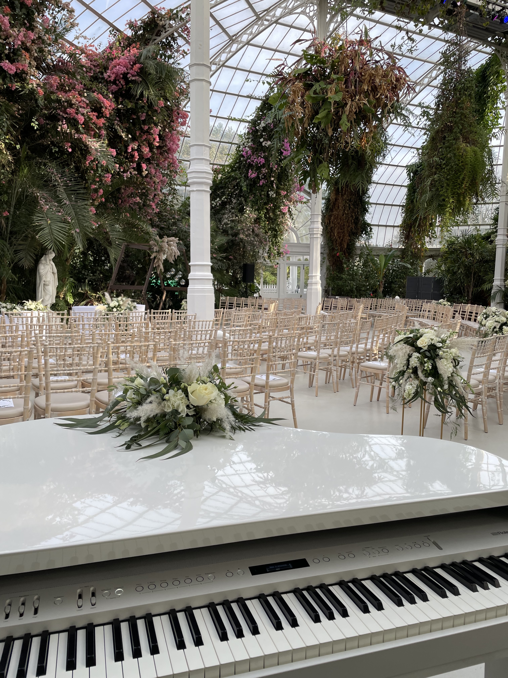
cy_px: 339
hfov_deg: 53.1
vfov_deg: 67.3
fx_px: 509
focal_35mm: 26
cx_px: 254
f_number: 1.6
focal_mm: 4.2
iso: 32
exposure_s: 1/493
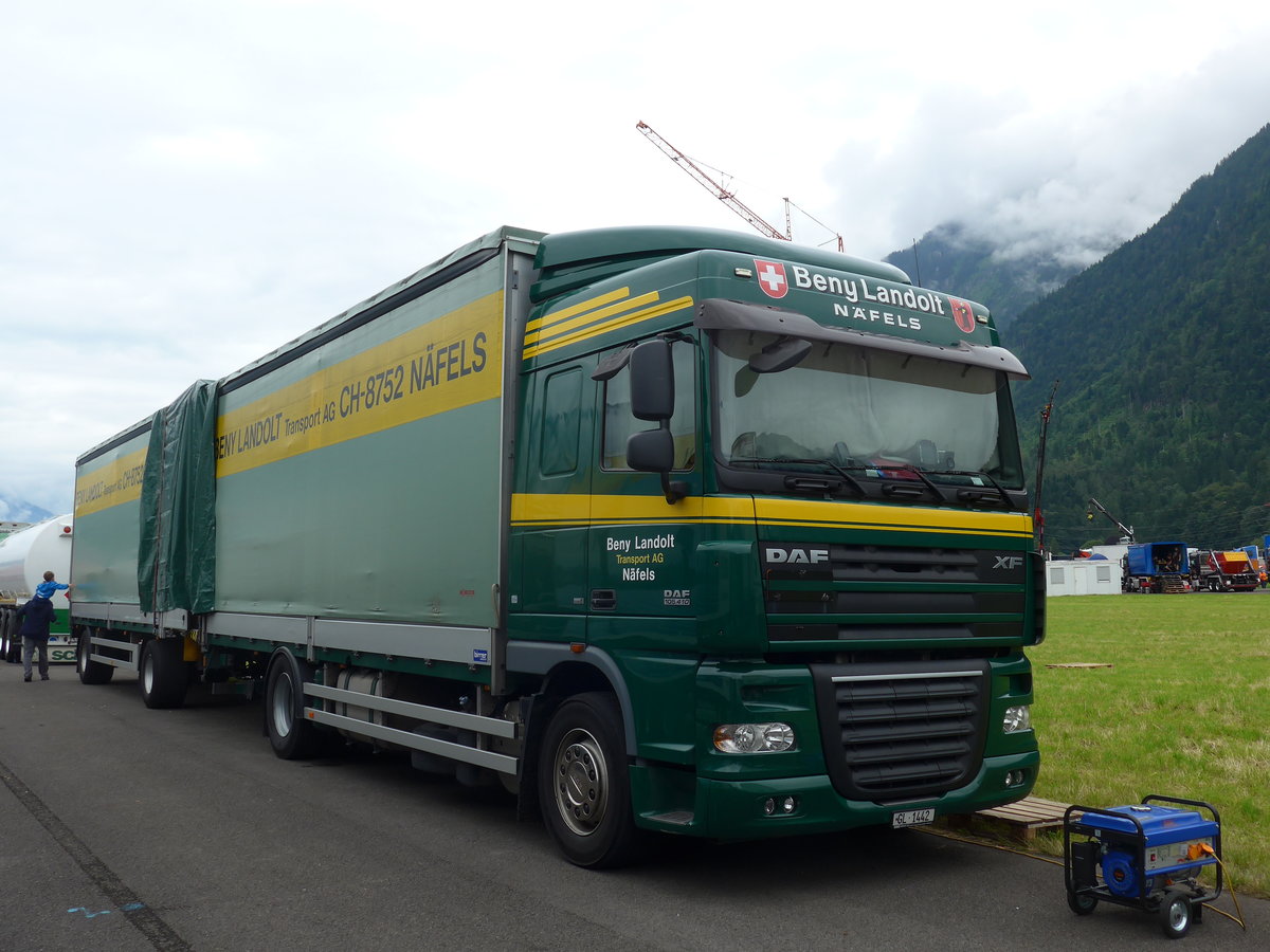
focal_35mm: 34
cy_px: 476
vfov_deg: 41.8
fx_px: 1247
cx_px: 635
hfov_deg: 54.0
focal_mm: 7
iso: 80
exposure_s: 1/500
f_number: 2.8
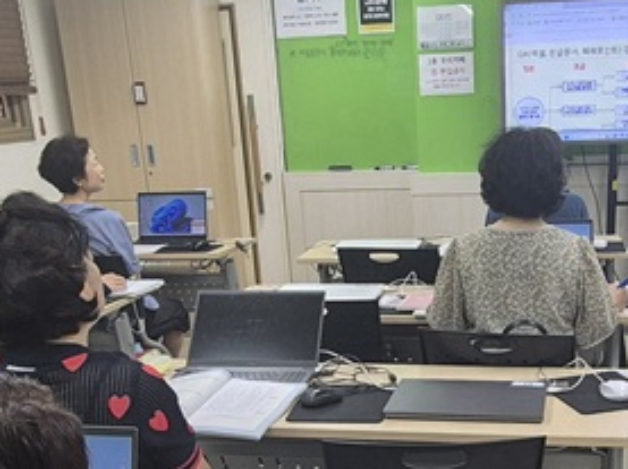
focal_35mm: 47
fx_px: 852
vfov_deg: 29.9
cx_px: 426
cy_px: 392
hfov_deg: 39.9
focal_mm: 2.2
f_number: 2.2
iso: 64
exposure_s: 1/60
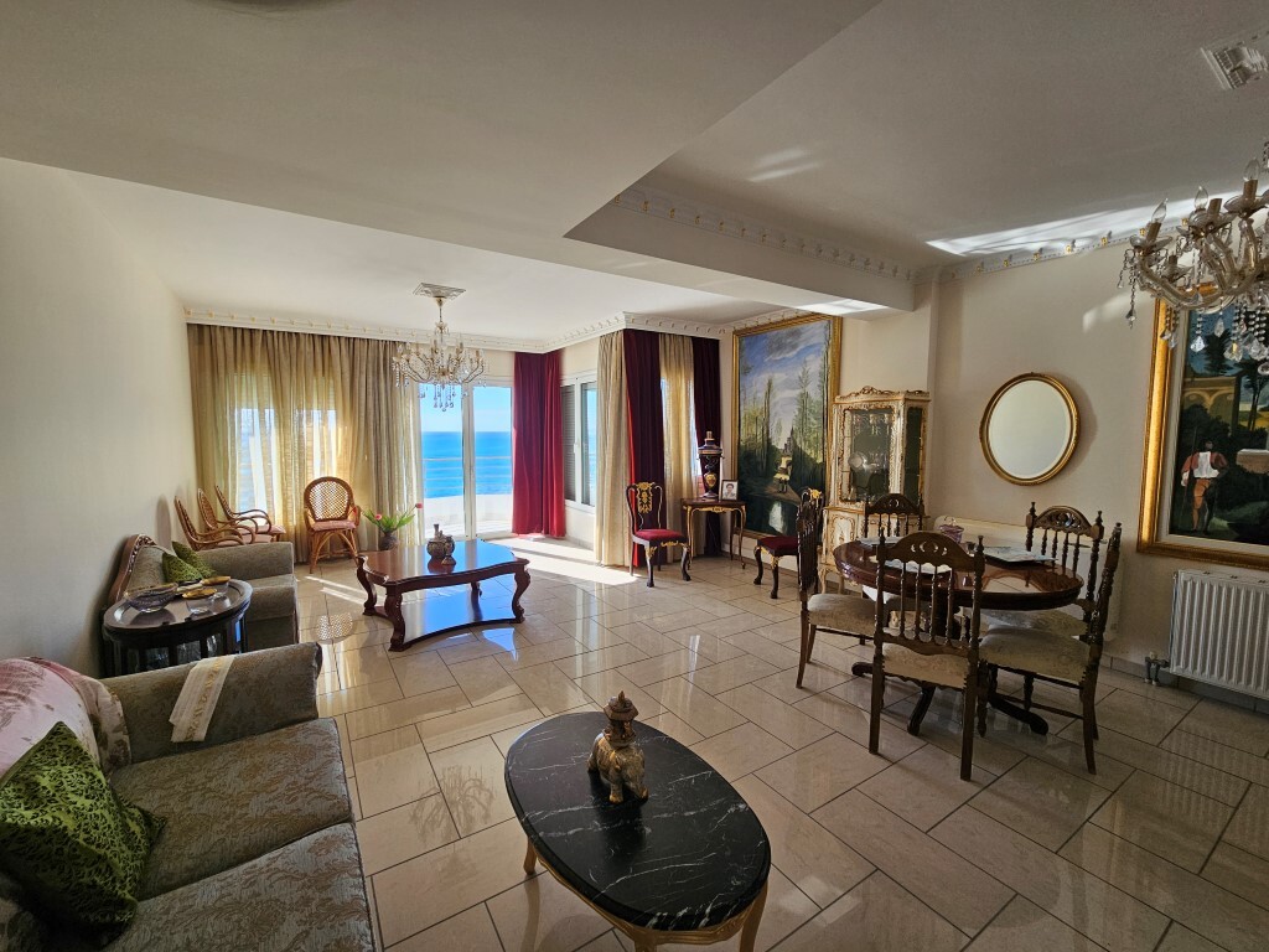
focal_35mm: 13
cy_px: 476
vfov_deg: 89.9
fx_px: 477
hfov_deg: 106.2
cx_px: 634
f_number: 2.2
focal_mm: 2.2
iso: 64
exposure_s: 1/279
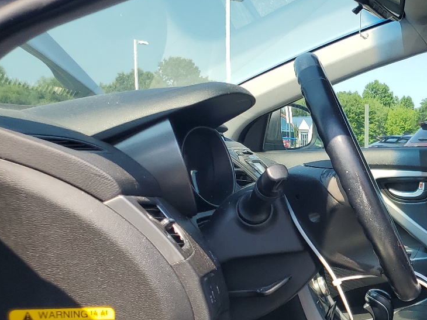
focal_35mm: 57
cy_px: 288
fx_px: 703
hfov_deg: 30.5
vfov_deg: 24.9
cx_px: 462
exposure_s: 1/1000
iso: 50
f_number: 1.5
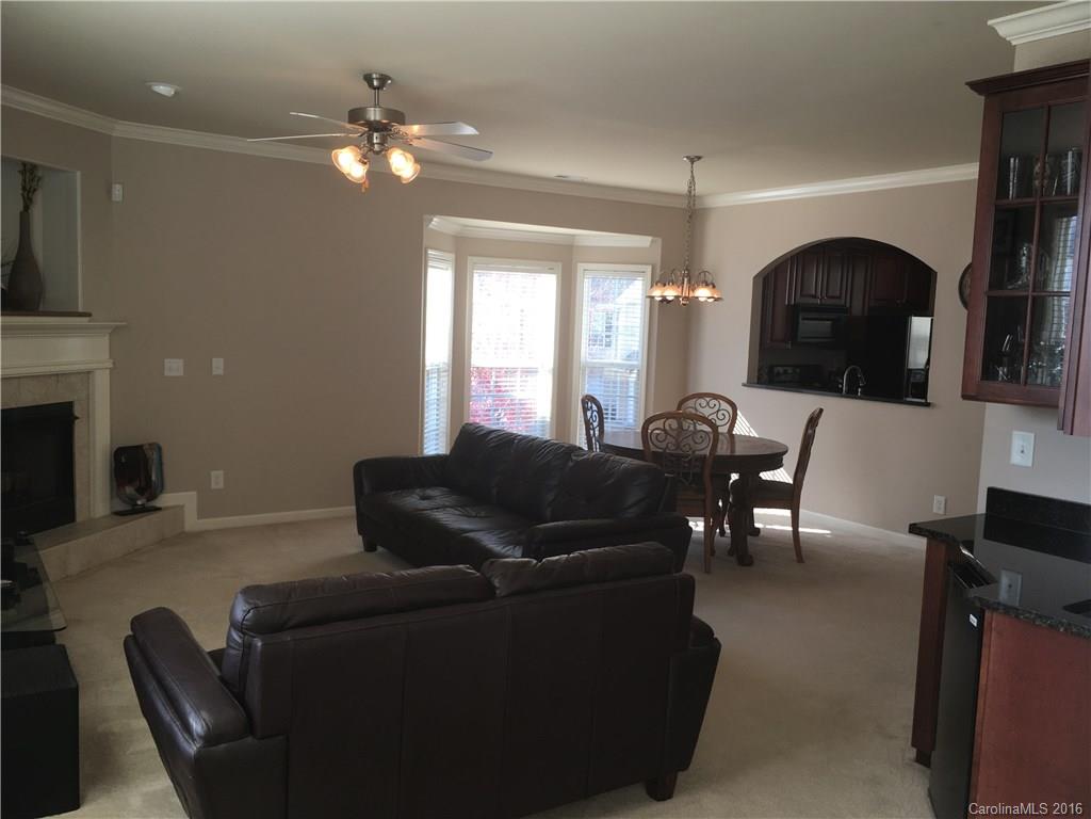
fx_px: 914
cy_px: 410
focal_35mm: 29
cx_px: 546
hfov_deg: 61.7
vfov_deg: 48.2
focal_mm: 4.15
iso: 25
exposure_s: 1/69
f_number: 2.2
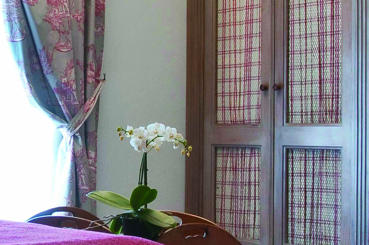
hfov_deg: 22.0
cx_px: 19
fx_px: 921
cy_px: 95
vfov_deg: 15.1
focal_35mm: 90
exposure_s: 5
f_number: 22
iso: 200
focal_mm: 18
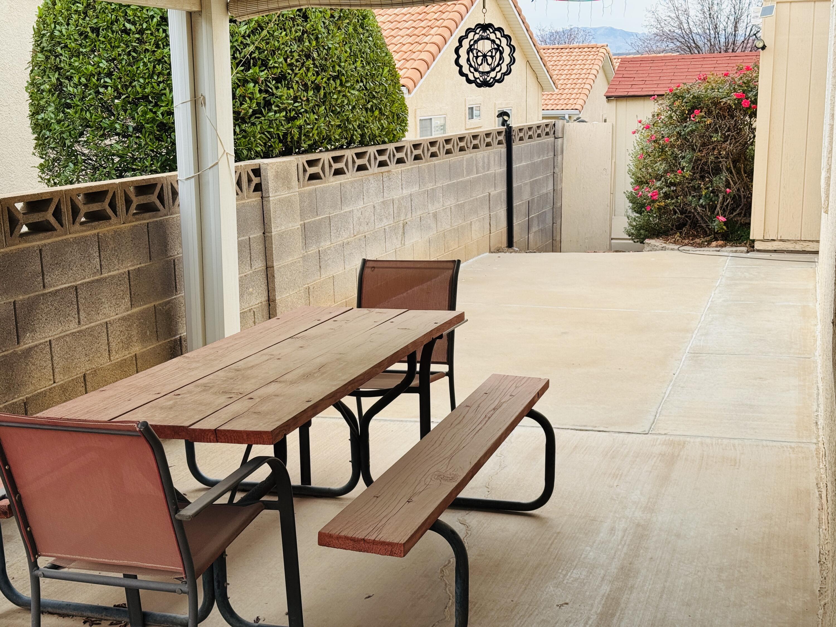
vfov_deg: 30.3
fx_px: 1159
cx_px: 418
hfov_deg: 39.7
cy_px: 314
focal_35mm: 48
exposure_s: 1/966
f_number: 1.78
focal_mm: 6.76
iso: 64
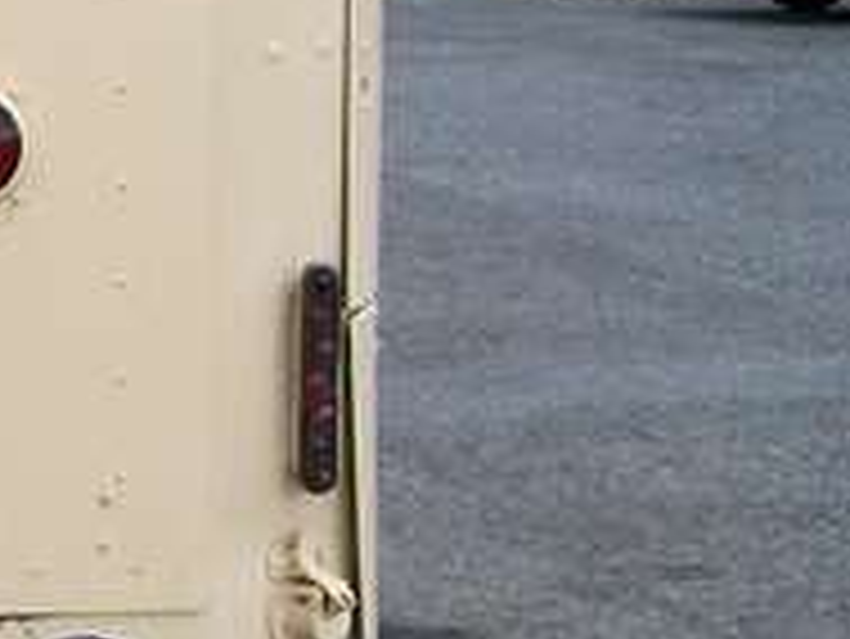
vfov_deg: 9.7
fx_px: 3735
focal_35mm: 152
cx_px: -774
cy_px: -14
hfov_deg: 11.8
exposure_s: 1/400
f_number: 2.7
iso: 80
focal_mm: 6
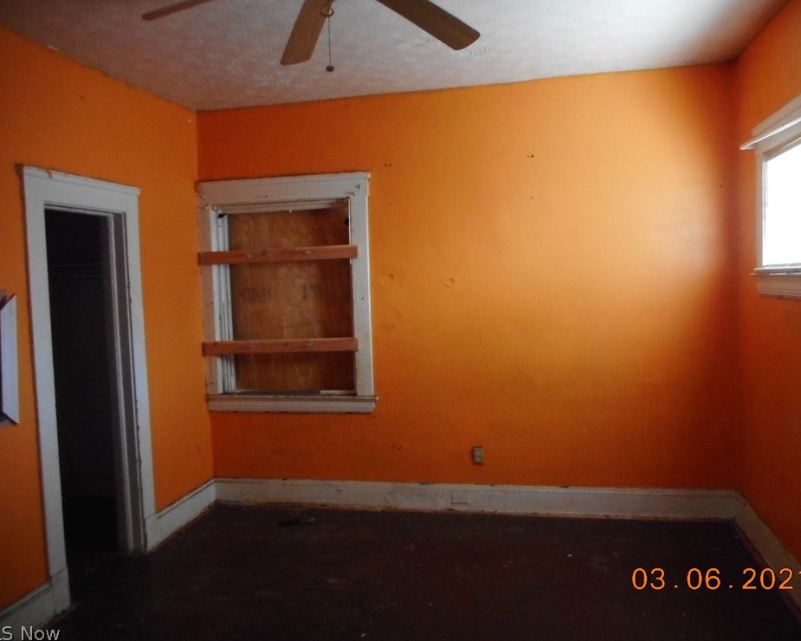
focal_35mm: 27
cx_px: 414
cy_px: 315
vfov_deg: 53.2
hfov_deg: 64.1
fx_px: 640
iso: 640
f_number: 3.7
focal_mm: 4.5
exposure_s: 1/25
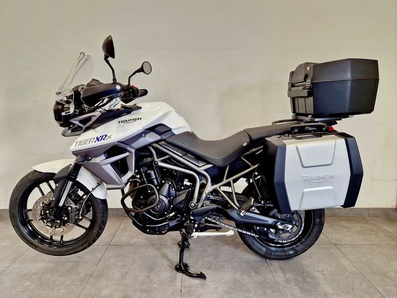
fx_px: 264
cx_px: 198
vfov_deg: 58.9
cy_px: 149
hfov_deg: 73.9
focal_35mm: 23
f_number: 1.8
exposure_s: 1/100
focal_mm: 5.4
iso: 500
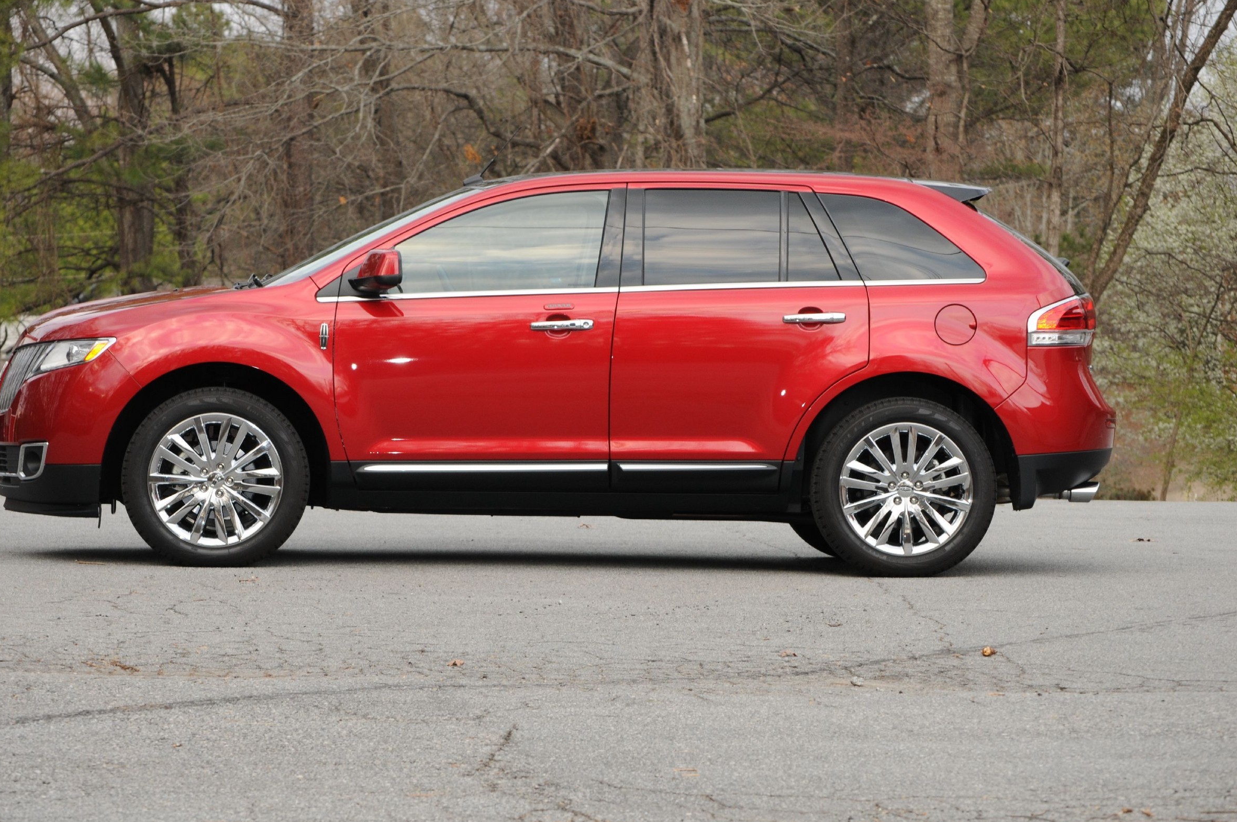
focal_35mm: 146
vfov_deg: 9.4
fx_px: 5011
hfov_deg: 14.1
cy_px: 408
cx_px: 584
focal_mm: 92
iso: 320
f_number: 8
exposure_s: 1/60
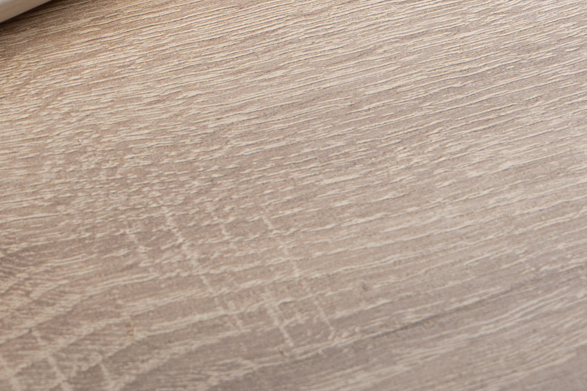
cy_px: -483
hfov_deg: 8.8
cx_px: -315
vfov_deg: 5.9
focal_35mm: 227
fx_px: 3701
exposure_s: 1/125
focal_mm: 50
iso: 160
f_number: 6.3
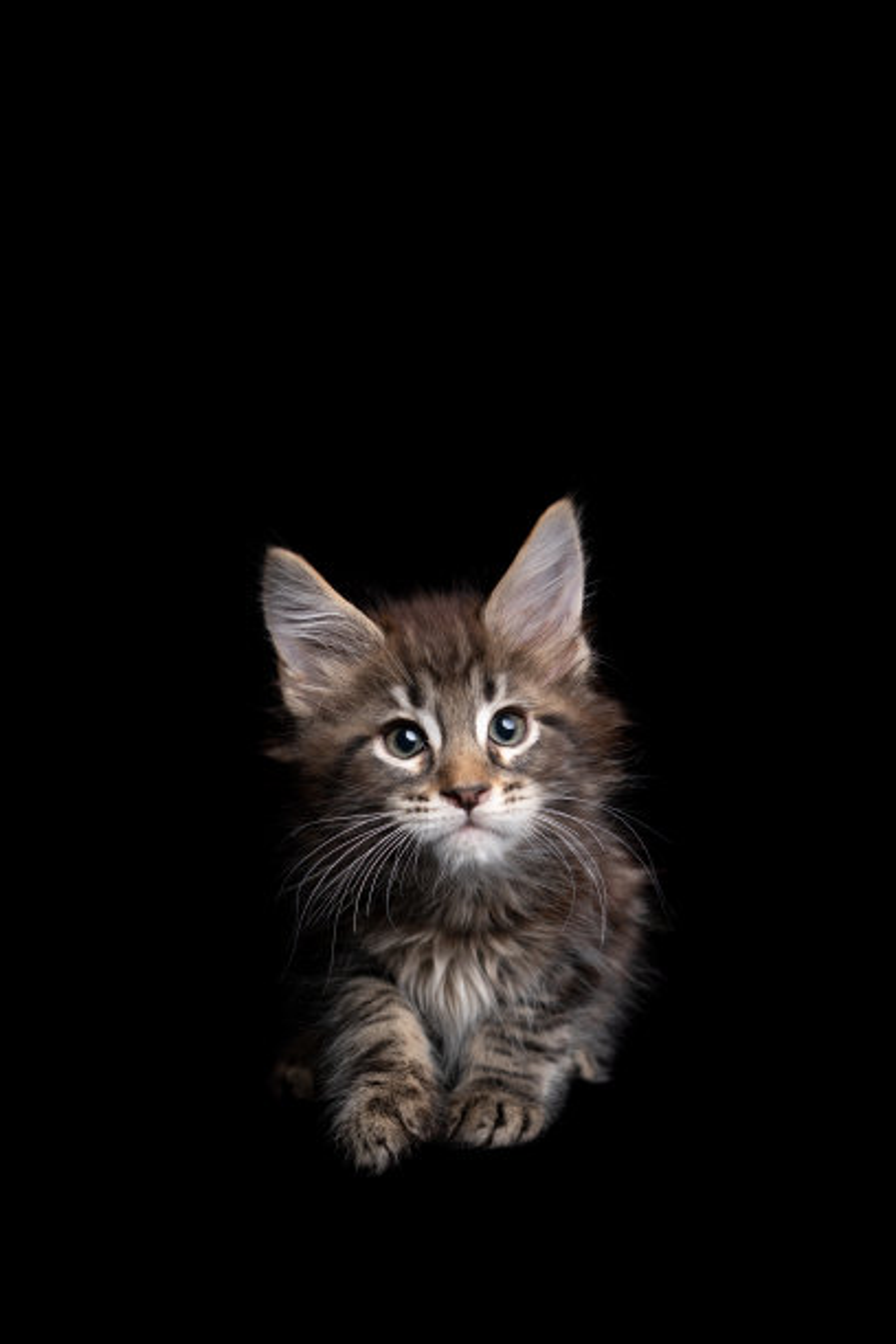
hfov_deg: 37.9
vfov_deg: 54.4
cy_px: 672
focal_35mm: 35
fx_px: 1307
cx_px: 448
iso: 100
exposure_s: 1/160
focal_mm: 35
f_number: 8
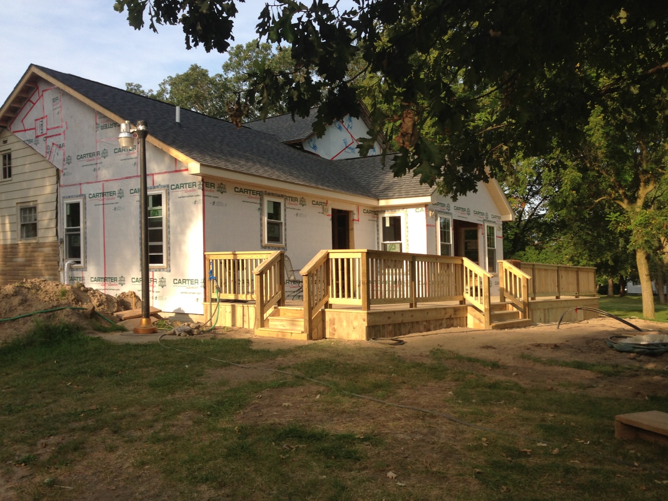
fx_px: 637
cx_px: 334
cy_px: 250
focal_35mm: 33
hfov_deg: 55.3
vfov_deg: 43.0
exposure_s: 1/493
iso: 50
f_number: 2.4
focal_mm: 4.13
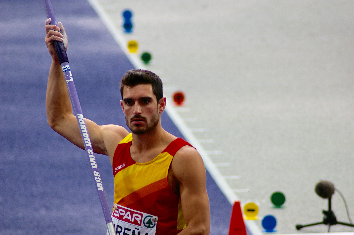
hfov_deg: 4.6
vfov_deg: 3.0
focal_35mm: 450
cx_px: 177
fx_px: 4421
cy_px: 118
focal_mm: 300
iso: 200
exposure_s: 1/180
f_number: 5.6
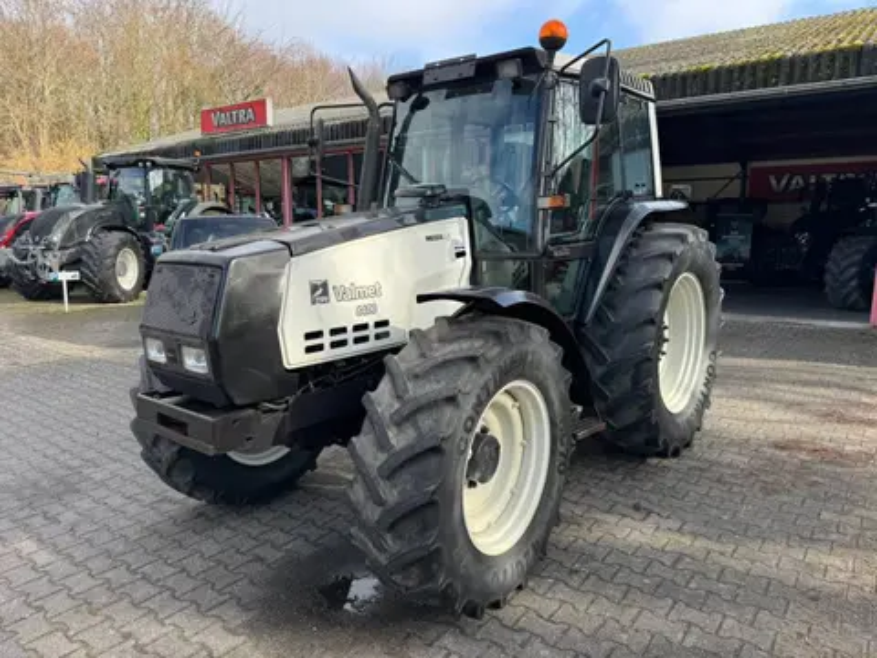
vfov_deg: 56.8
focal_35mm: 24
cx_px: 438
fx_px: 608
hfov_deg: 71.6
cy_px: 329
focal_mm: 6.76
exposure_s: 1/1721
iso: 80
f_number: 1.78
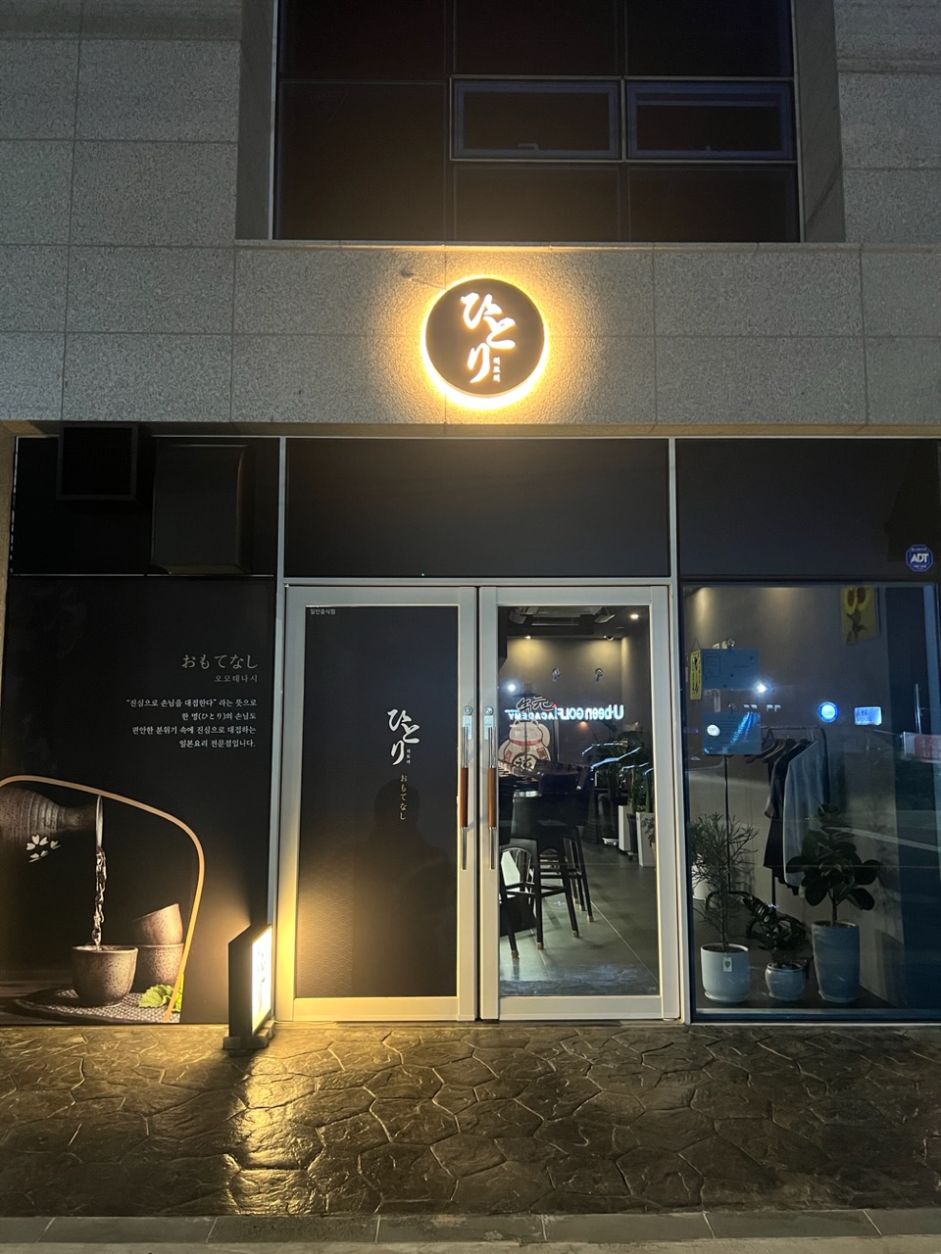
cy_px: 627
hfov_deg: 53.1
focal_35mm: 26
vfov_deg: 67.3
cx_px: 470
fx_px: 942
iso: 500
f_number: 1.5
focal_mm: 5.7
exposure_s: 1/30
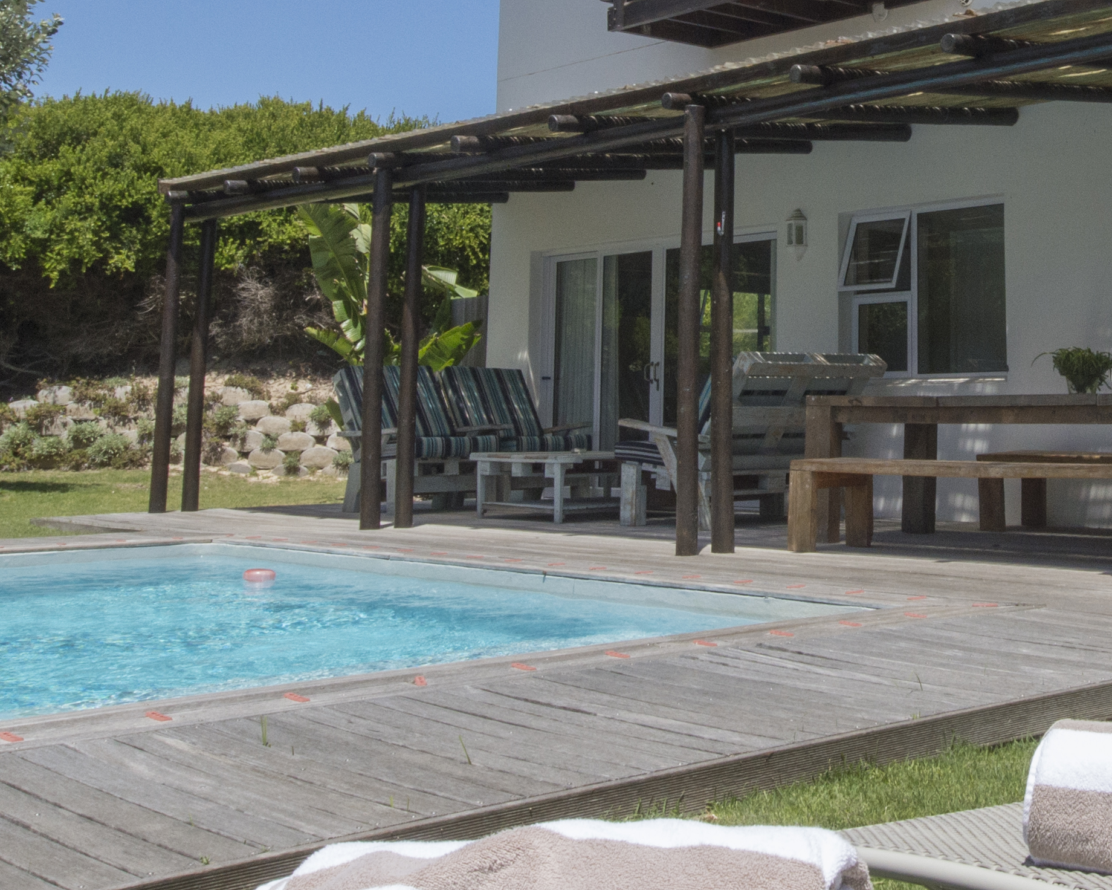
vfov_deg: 31.6
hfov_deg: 38.5
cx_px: 921
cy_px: 135
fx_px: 1514
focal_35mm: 46
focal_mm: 10
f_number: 14
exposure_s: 1/400
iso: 400
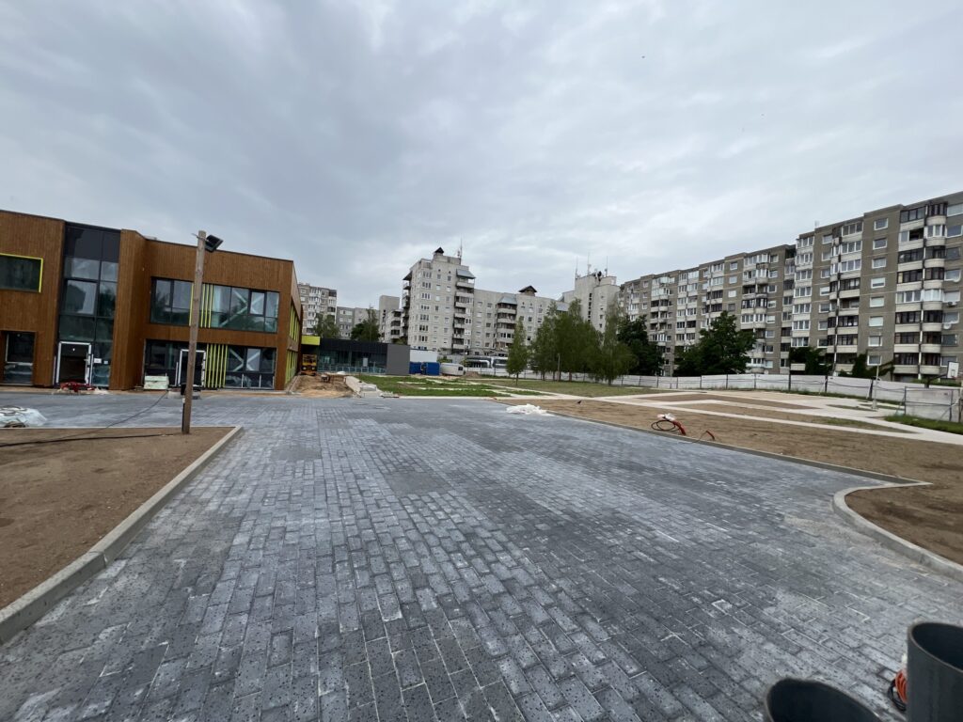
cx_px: 482
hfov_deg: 106.2
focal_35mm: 13
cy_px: 361
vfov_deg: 89.9
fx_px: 362
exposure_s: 1/1193
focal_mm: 1.57
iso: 32
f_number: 1.8
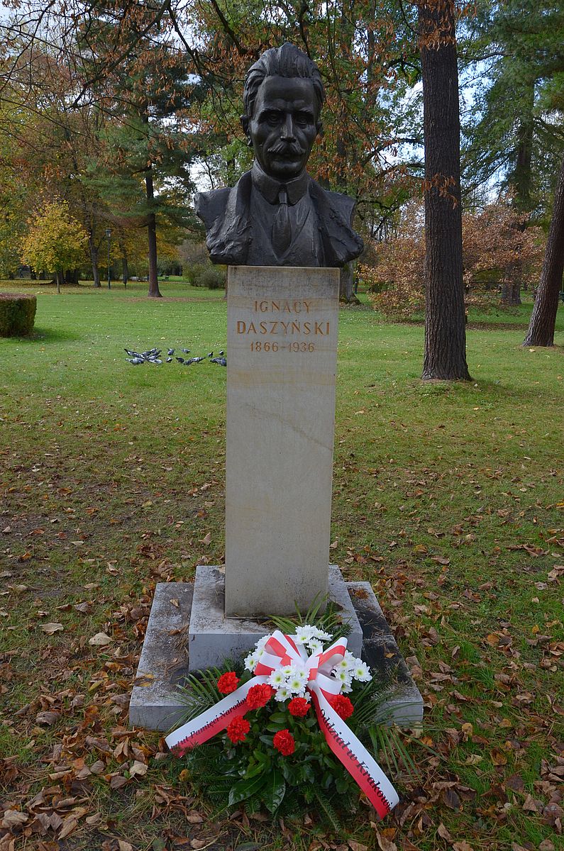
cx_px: 282
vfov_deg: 59.6
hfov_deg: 41.5
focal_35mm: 32
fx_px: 743
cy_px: 426
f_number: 9
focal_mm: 21
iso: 800
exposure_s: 1/250
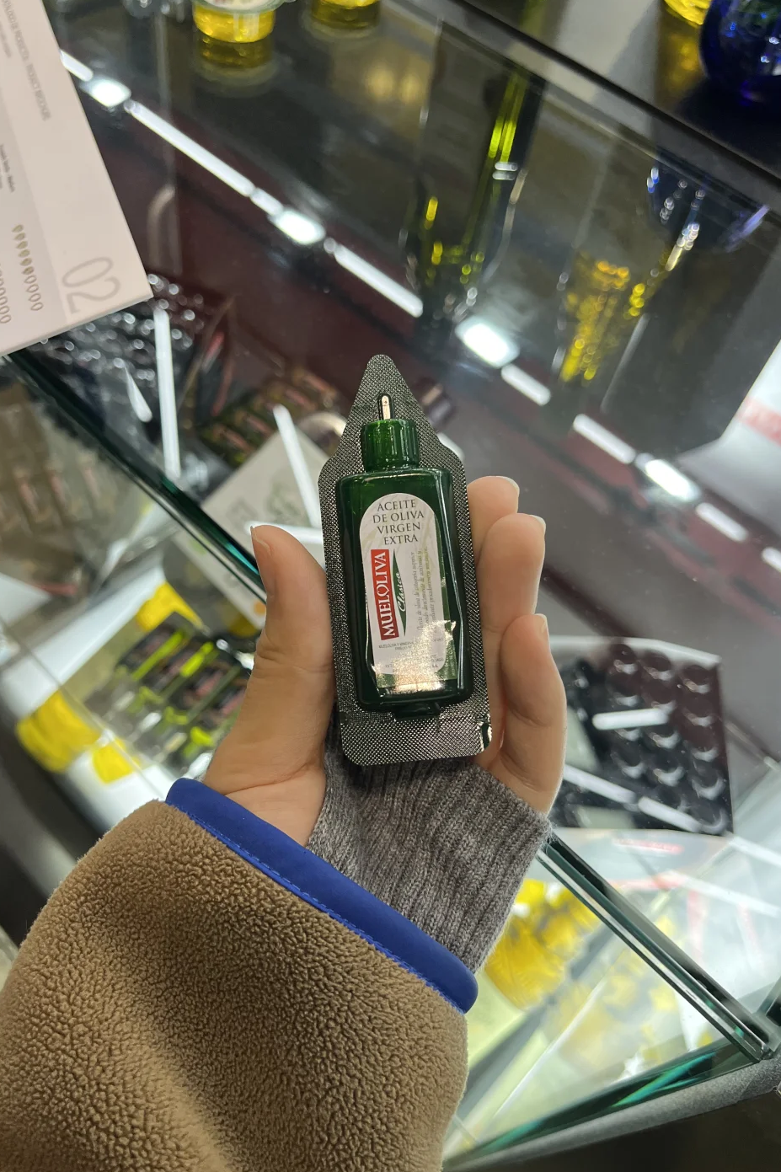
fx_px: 911
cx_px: 365
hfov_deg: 46.4
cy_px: 598
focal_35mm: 28
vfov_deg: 65.5
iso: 125
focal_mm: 5.1
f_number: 1.6
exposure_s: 1/102
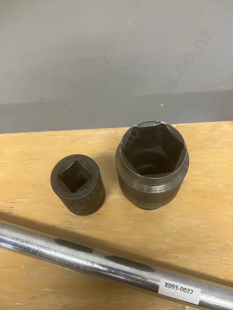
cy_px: 155
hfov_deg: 49.7
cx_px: 116
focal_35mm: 28
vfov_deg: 63.4
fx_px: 251
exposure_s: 1/50
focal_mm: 3.99
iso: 125
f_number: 1.8
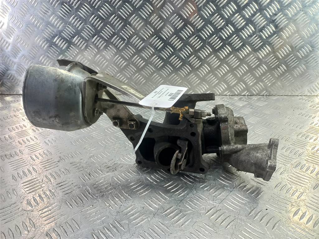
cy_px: 120
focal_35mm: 25
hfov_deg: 69.4
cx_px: 160
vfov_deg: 54.9
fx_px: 230
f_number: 1.8
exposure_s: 1/50
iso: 125
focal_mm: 4.6
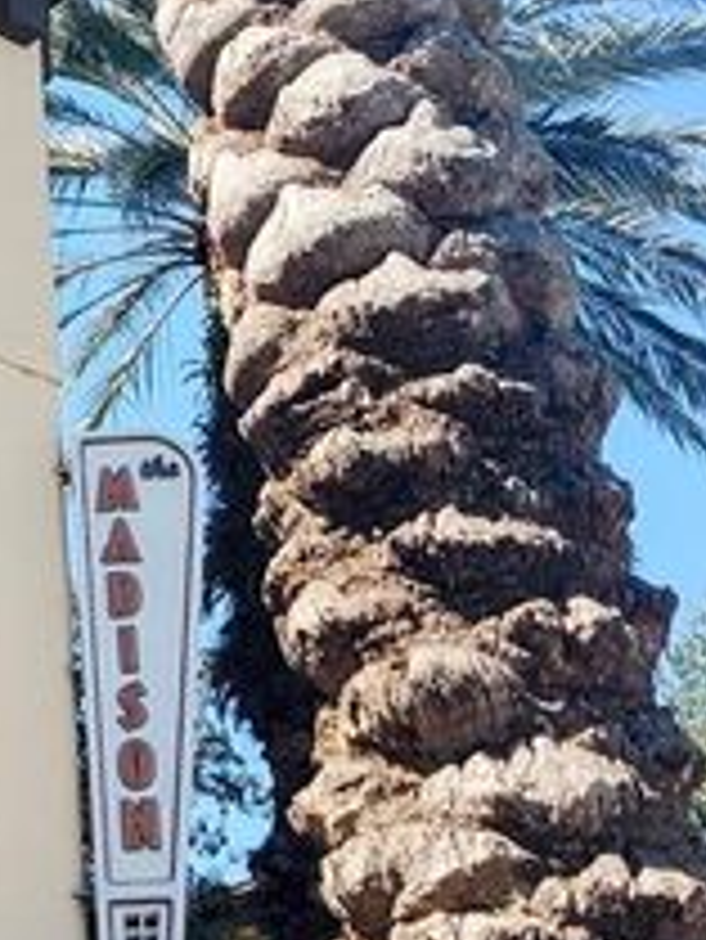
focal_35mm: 86
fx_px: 2336
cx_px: -63
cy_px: 47
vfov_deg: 22.1
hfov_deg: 16.7
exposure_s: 1/1783
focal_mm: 4.75
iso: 100
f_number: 1.7
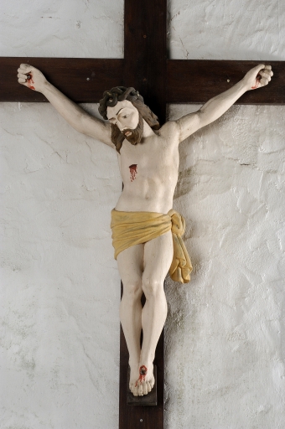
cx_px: 142
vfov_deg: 27.0
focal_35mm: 75
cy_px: 214
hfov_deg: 18.1
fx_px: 893
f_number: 16
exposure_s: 1/60
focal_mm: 50
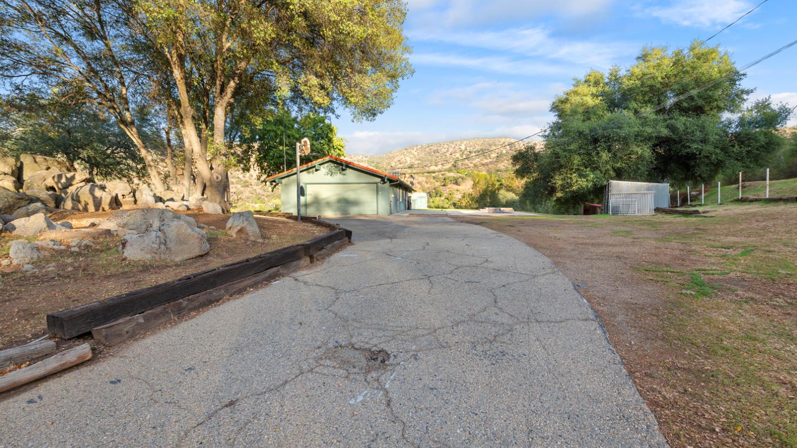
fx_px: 338
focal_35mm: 16
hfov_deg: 99.4
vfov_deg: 67.1
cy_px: 218
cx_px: 402
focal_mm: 15
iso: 250
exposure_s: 1/160
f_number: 9
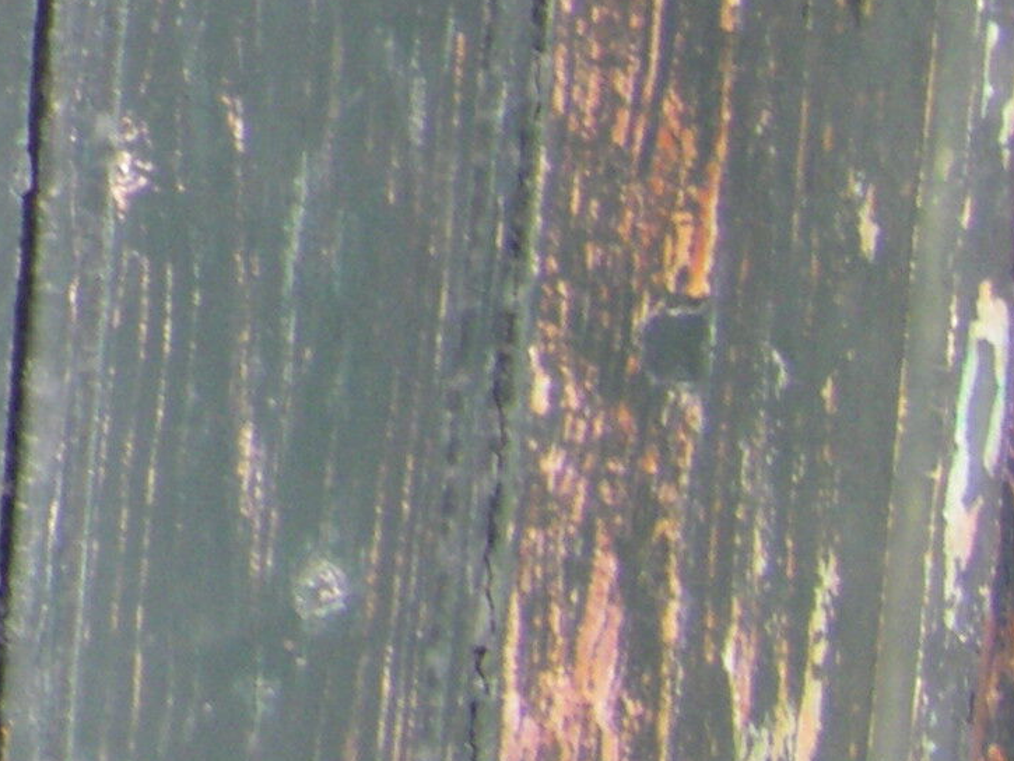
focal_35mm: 171
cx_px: -1171
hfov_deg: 10.4
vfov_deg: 8.4
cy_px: -544
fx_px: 5010
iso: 160
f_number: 3.5
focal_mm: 6.3
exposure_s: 1/50
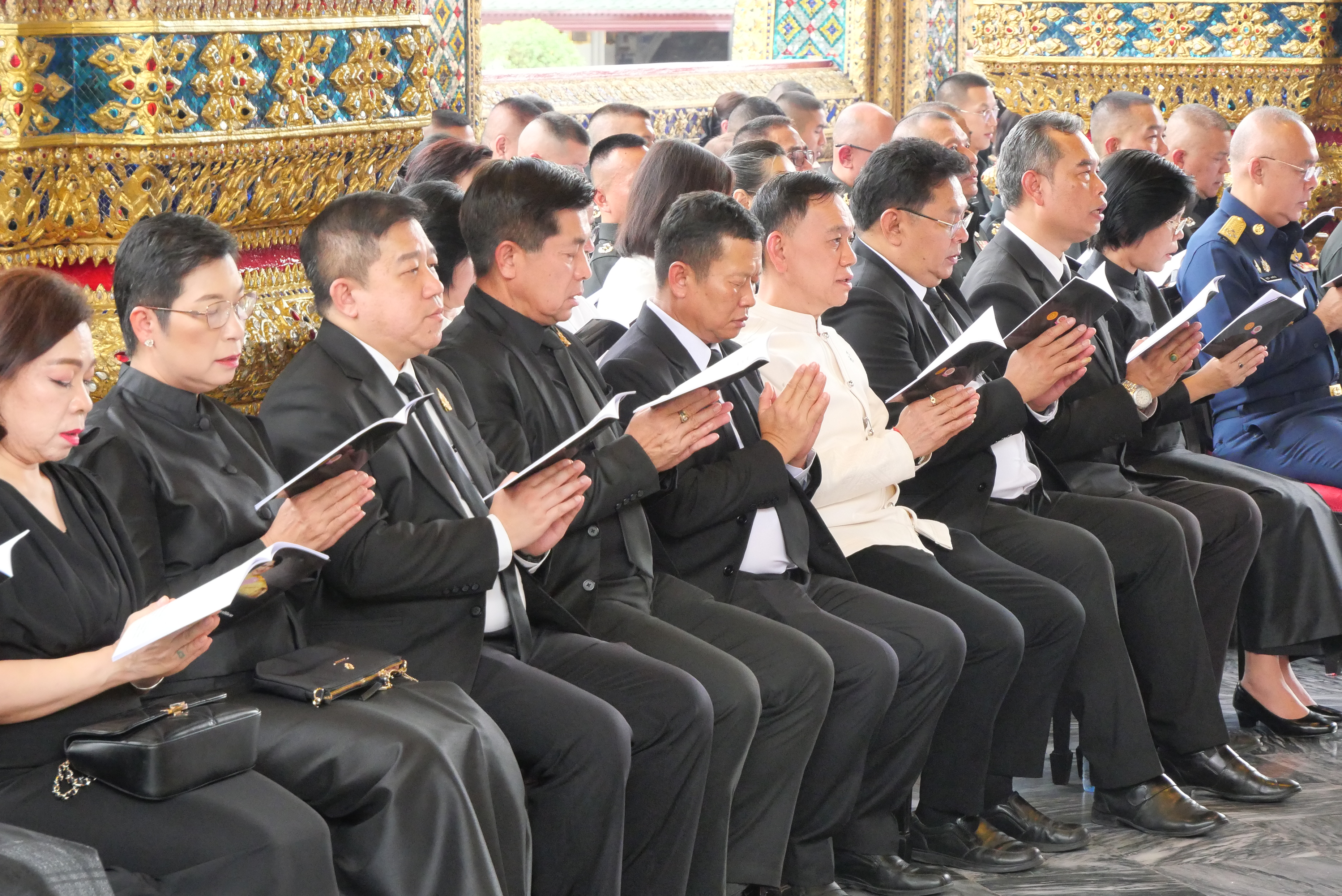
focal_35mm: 124
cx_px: 671
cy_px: 448
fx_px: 4625
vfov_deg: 11.1
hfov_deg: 16.5
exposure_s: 1/250
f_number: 5.6
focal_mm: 60
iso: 3200
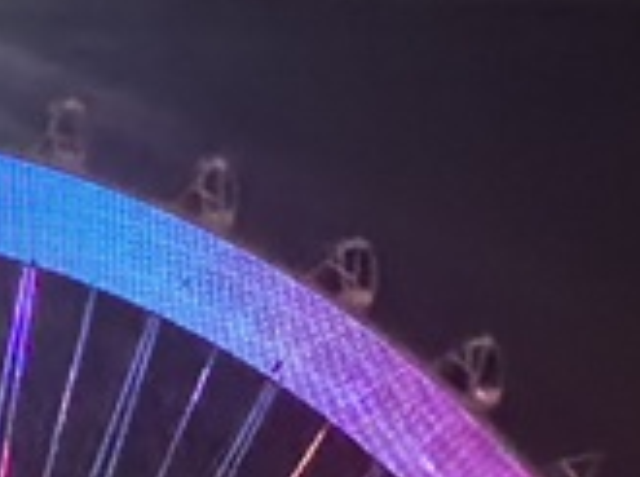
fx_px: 7232
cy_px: 1192
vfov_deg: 3.7
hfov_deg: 5.0
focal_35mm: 392
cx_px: -240
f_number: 2
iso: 160
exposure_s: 3
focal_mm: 5.75
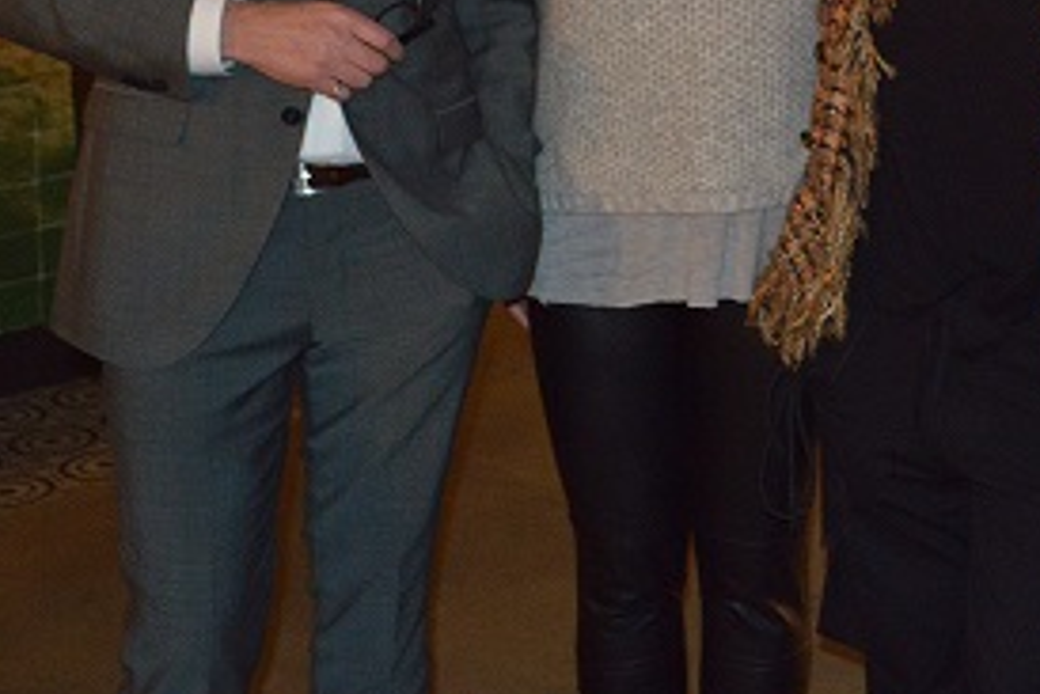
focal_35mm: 74
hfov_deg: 25.8
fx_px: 2139
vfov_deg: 17.8
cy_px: -61
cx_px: 1059
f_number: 3.5
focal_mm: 18
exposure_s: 1/30
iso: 800
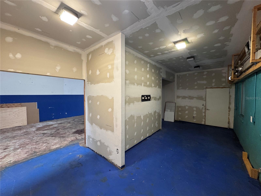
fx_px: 106
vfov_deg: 85.7
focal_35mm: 14
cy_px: 98
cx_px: 130
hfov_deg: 102.1
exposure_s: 1/60
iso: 200
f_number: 2.2
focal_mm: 2.22
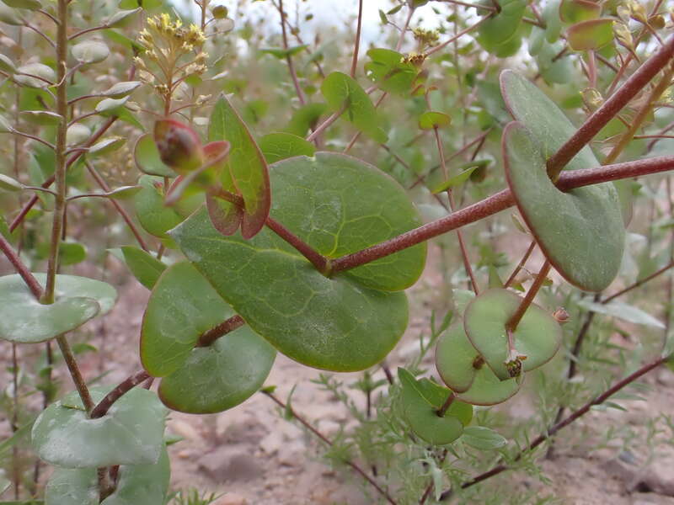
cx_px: 337
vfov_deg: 46.8
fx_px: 584
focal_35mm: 30
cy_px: 252
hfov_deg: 60.0
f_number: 3.2
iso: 100
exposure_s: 1/400
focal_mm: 5.4
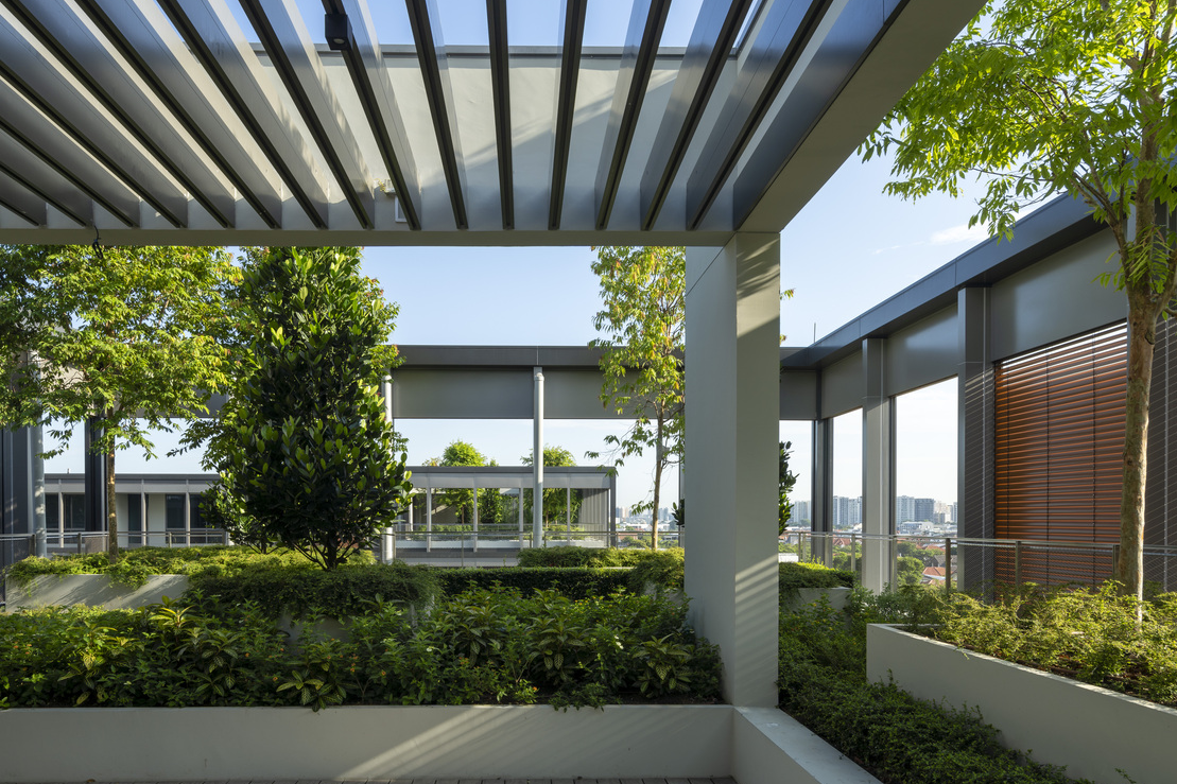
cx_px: 541
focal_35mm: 23
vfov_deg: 54.5
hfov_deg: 76.0
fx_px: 752
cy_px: 489
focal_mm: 17
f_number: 11
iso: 100
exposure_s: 1/40
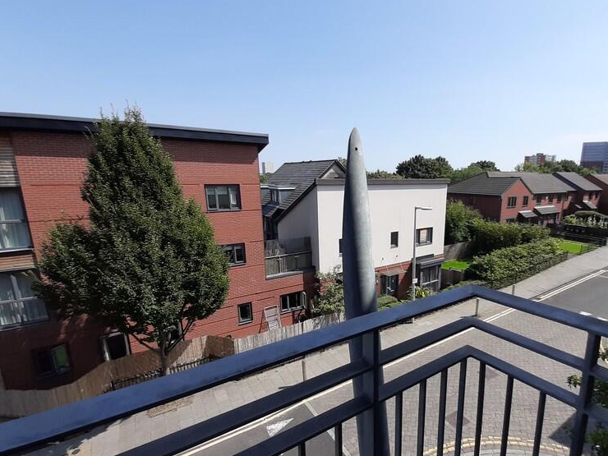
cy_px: 259
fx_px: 316
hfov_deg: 86.1
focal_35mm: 18
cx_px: 380
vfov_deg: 71.3
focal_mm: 1.42
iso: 40
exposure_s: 1/1136
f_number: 2.2
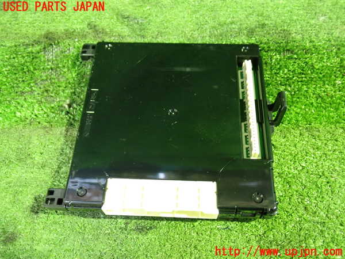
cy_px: 130
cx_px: 172
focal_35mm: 32
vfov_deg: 44.2
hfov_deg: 56.8
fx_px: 319
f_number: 2.4
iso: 800
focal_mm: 5.79
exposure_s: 1/10
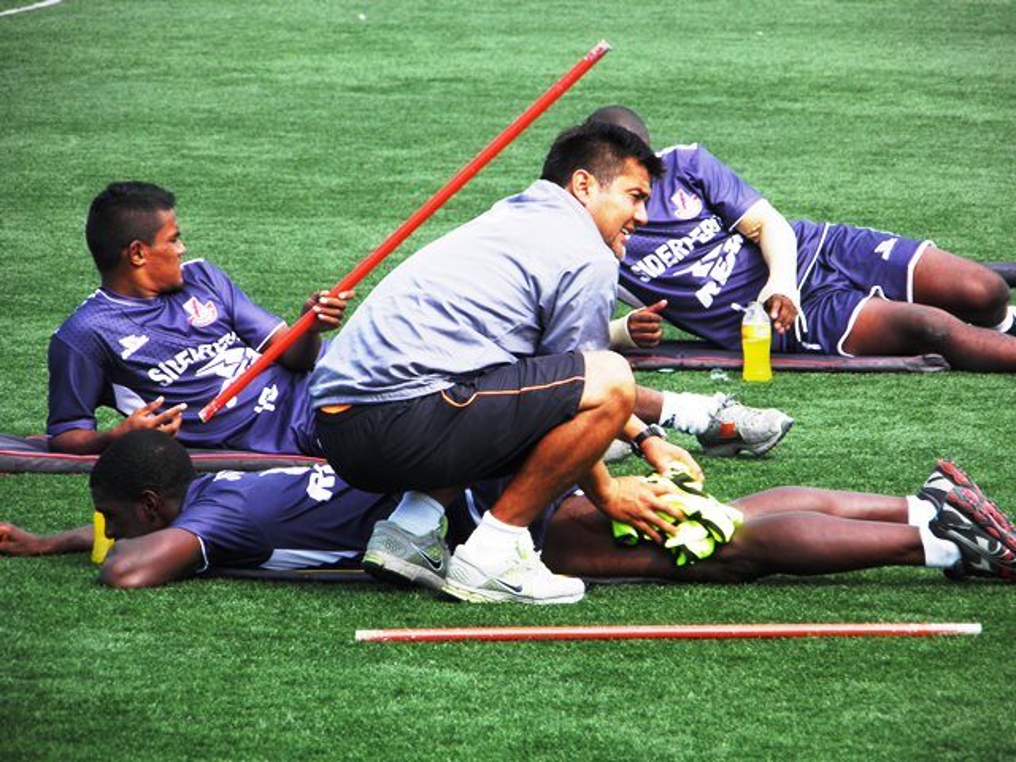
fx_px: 11183
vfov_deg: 3.9
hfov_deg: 5.2
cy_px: 381
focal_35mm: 381
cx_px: 508
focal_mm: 68.4
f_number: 4.4
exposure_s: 1/200
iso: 50
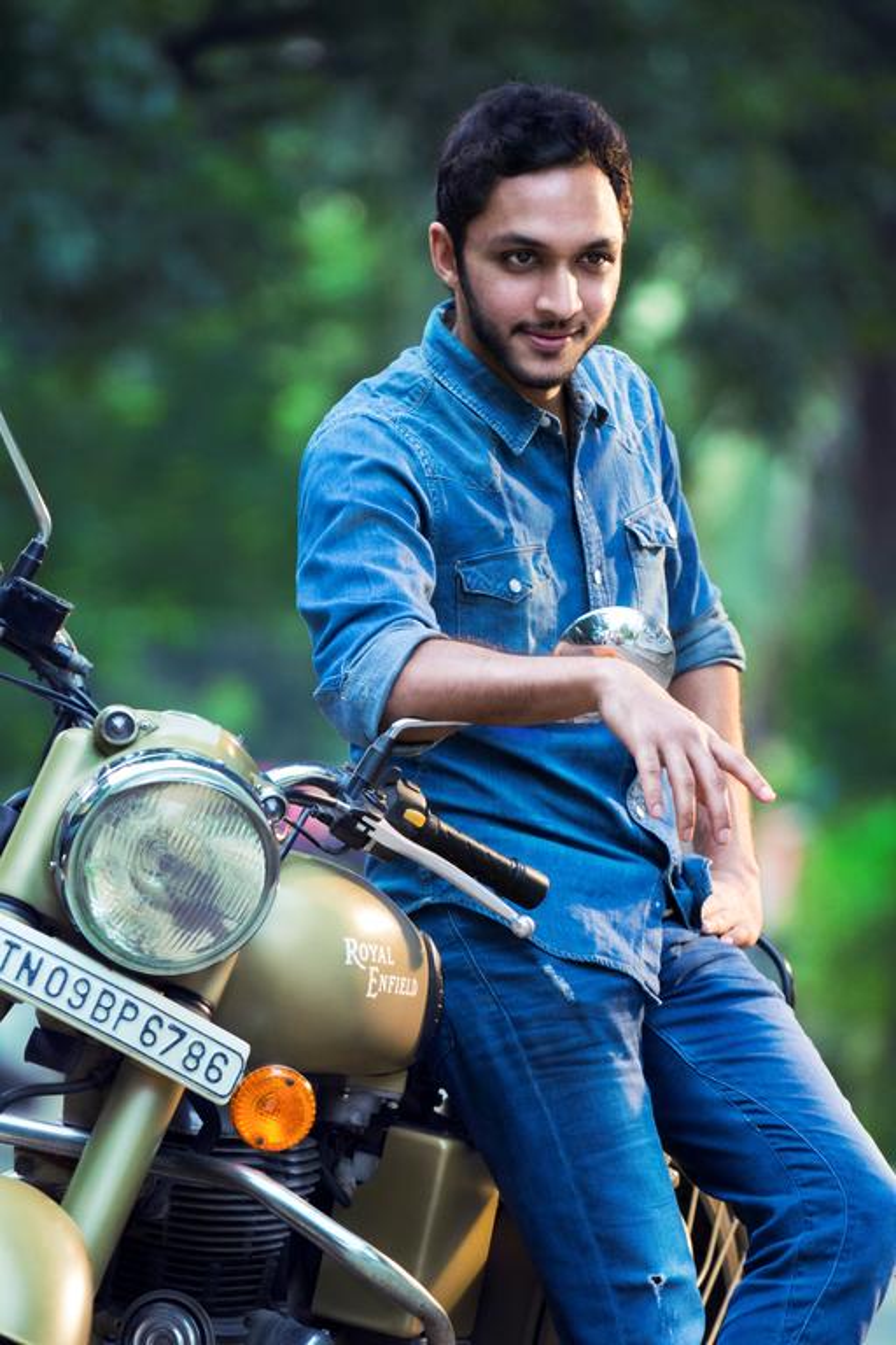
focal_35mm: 300
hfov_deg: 4.6
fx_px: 11199
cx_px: 448
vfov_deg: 6.9
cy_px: 672
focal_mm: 200
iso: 1000
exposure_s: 1/200
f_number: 4
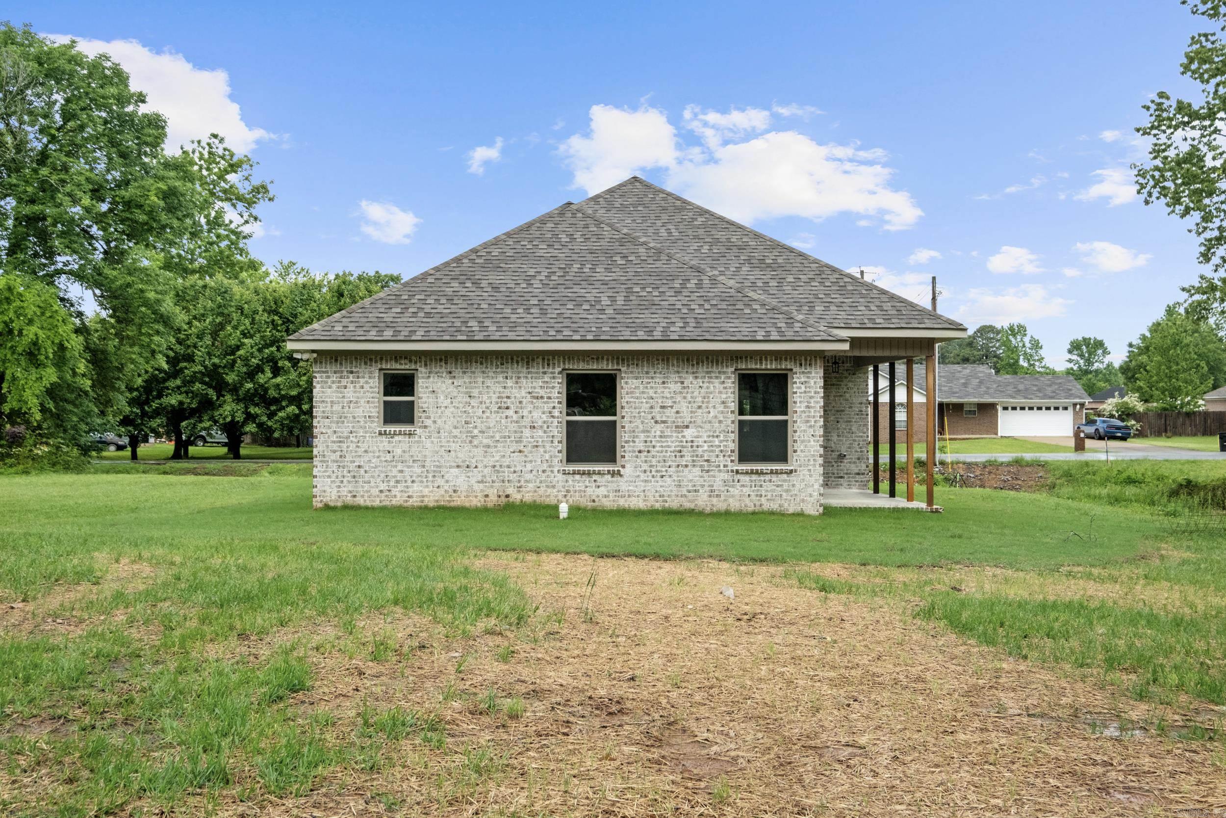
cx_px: 613
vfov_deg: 36.9
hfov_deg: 53.1
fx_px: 1226
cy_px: 409
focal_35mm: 36
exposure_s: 1/200
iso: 800
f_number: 8
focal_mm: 24
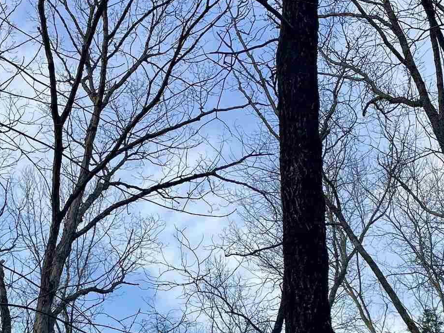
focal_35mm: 73
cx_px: 213
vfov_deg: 19.6
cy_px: 322
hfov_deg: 26.7
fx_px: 936
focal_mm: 4.2
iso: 32
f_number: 1.6
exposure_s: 1/1103
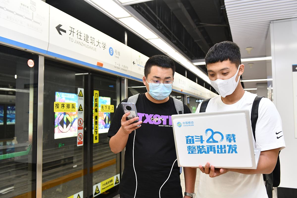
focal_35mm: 31
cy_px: 99
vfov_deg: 42.3
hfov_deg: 60.3
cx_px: 148
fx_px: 256
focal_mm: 31
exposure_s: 1/80
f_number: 5.6
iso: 1000
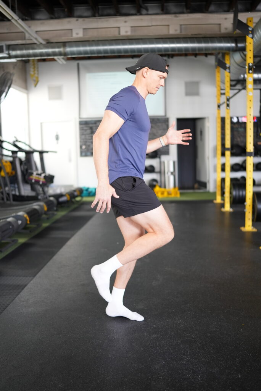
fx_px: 380
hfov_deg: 37.9
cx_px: 130
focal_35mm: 35
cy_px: 196
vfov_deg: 54.4
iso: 500
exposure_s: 1/250
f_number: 1.4
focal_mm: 35
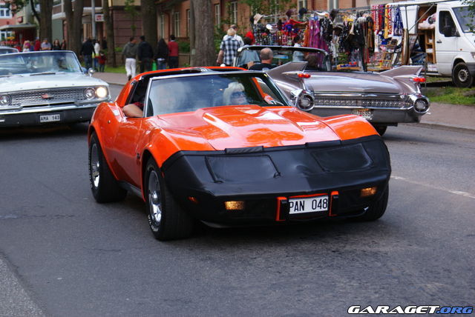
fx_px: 1387
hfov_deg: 19.4
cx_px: 238
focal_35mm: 105
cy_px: 158
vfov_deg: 13.1
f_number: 5.6
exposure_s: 1/125
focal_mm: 70
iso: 250
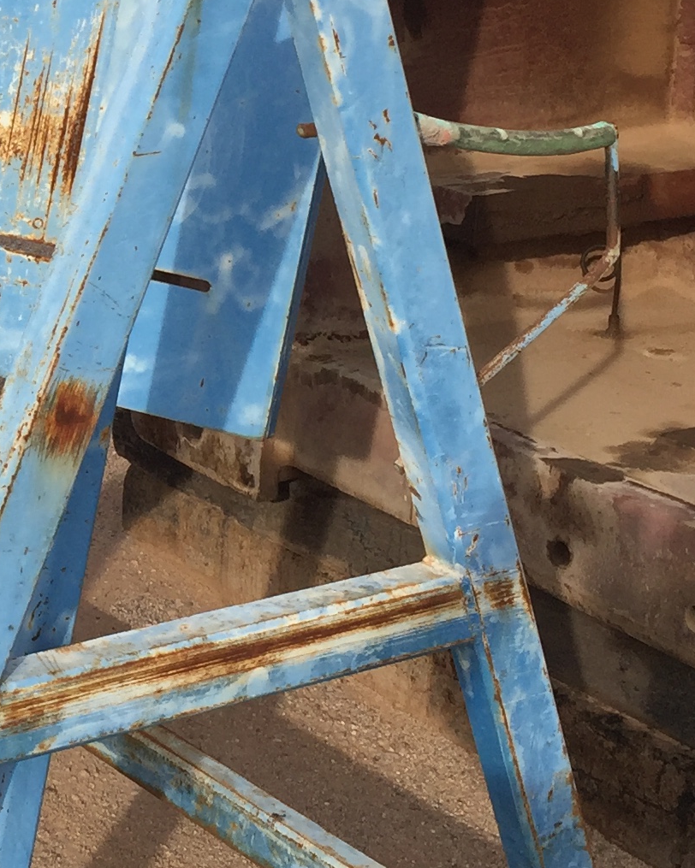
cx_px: -169
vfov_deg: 20.8
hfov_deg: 16.1
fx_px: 2340
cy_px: 203
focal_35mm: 91
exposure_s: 1/1364
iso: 32
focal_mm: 4.15
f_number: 2.2
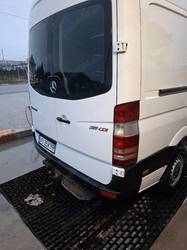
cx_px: 94
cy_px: 125
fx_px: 166
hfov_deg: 58.9
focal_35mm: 23
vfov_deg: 73.9
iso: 250
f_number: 1.8
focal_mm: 5.54
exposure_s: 1/50
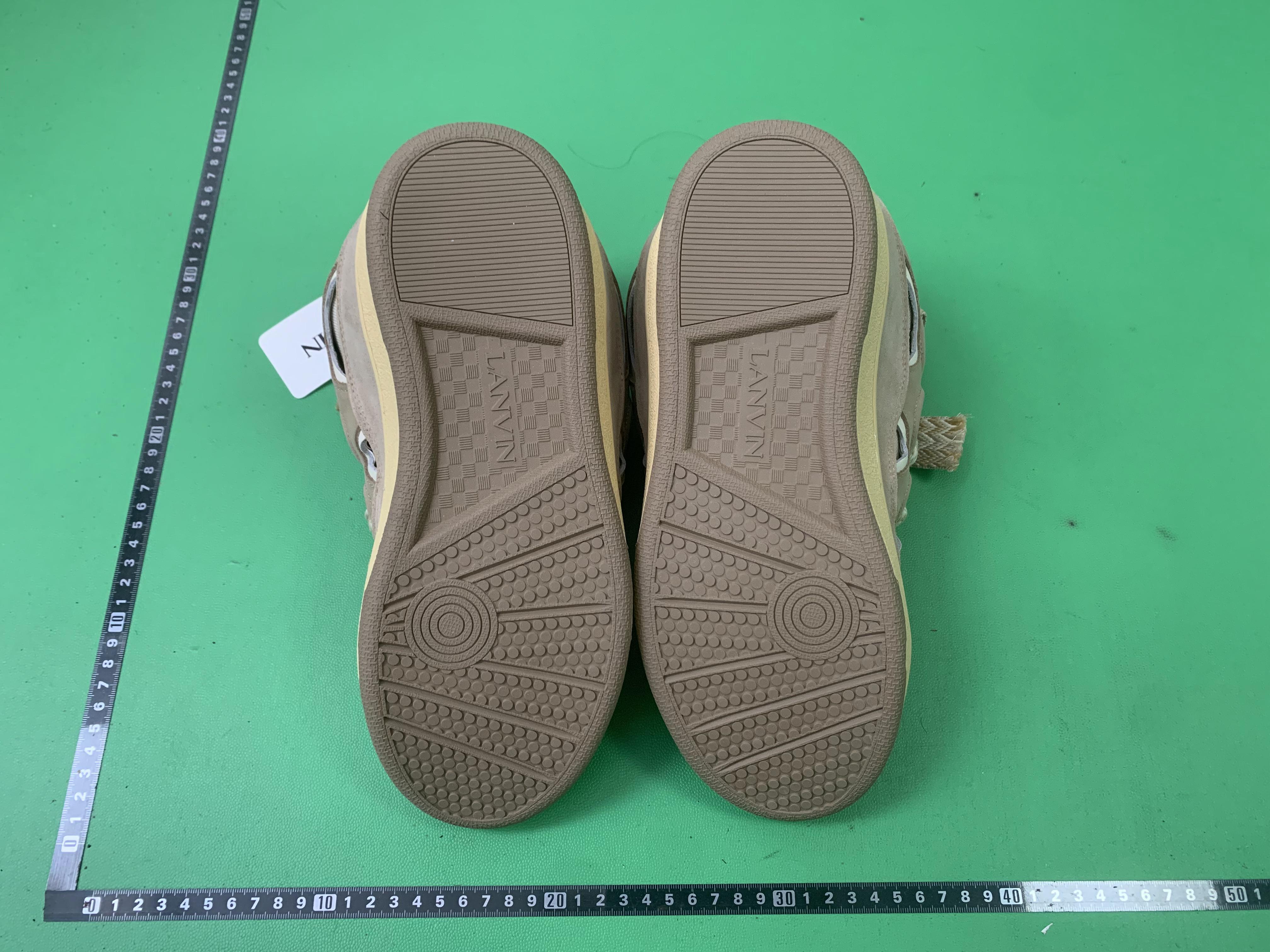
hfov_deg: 67.3
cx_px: 635
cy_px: 476
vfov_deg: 53.1
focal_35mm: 26
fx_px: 954
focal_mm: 4.25
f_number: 1.8
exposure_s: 1/60
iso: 160
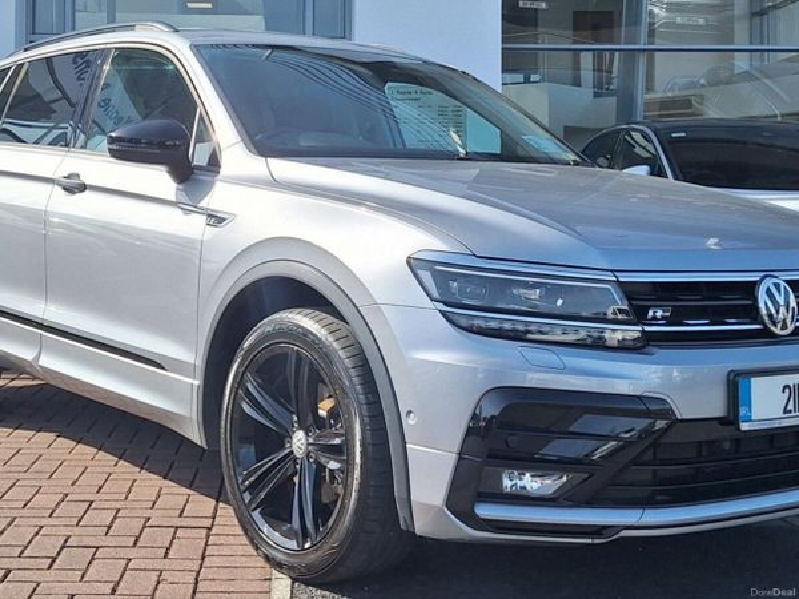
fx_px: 531
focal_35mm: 23
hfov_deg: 73.9
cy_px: 300
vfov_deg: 58.9
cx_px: 400
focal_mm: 5.54
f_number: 1.8
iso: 40
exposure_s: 1/1825
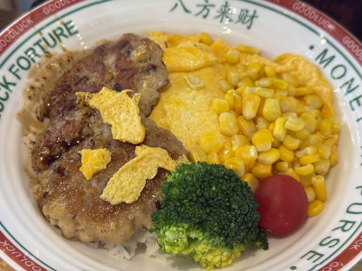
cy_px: 136
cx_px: 181
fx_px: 502
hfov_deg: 39.7
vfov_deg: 30.3
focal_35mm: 48
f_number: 1.78
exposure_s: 1/50
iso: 80
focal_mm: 6.76
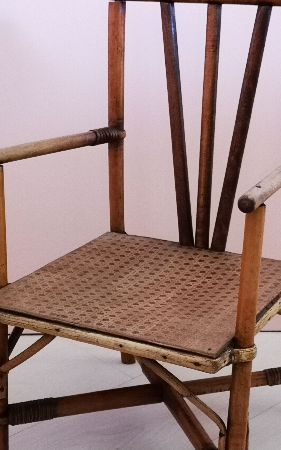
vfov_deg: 29.8
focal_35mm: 69
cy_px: 251
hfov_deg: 18.9
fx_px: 846
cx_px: 166
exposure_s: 1/33.3
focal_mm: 3.95
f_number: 1.8
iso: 200
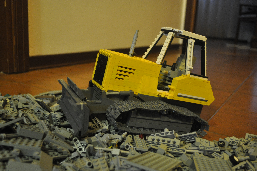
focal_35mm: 36
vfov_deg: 36.8
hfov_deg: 53.2
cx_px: 128
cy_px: 86
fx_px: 257
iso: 1600
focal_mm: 24
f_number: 4
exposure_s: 1/15
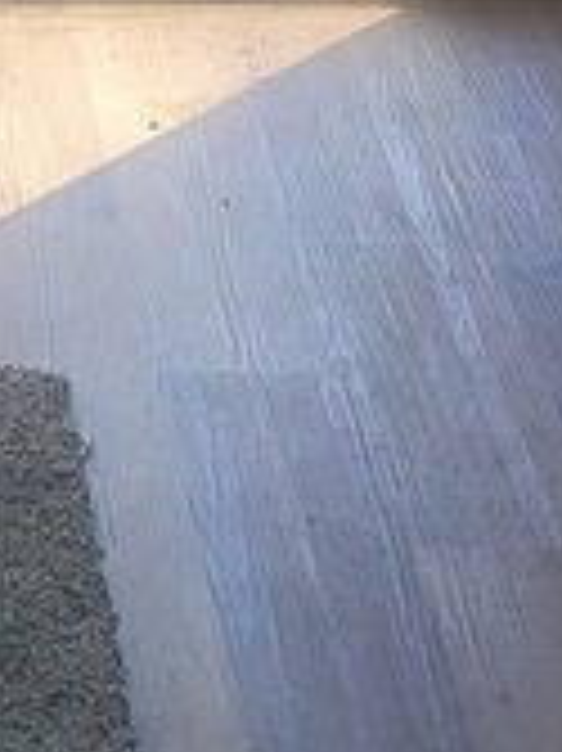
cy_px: -995
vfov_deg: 11.0
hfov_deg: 9.4
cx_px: -202
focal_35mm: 155
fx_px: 3360
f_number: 1.8
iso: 40
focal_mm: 5
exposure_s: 1/351
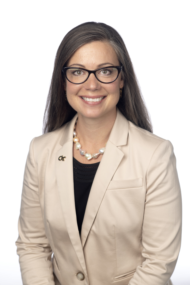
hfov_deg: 16.1
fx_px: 673
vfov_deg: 23.9
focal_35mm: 85
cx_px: 95
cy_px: 142
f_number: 5.6
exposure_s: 1/100
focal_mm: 85
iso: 31
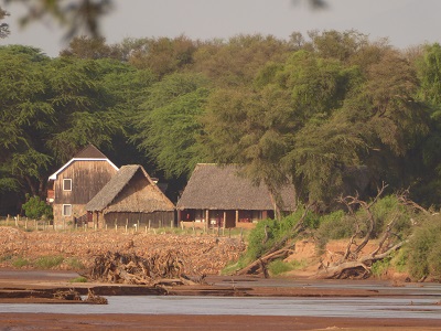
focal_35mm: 720
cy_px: 166
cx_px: 220
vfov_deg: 2.1
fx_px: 9173
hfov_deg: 2.8
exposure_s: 1/160
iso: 80
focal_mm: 129
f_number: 6.4
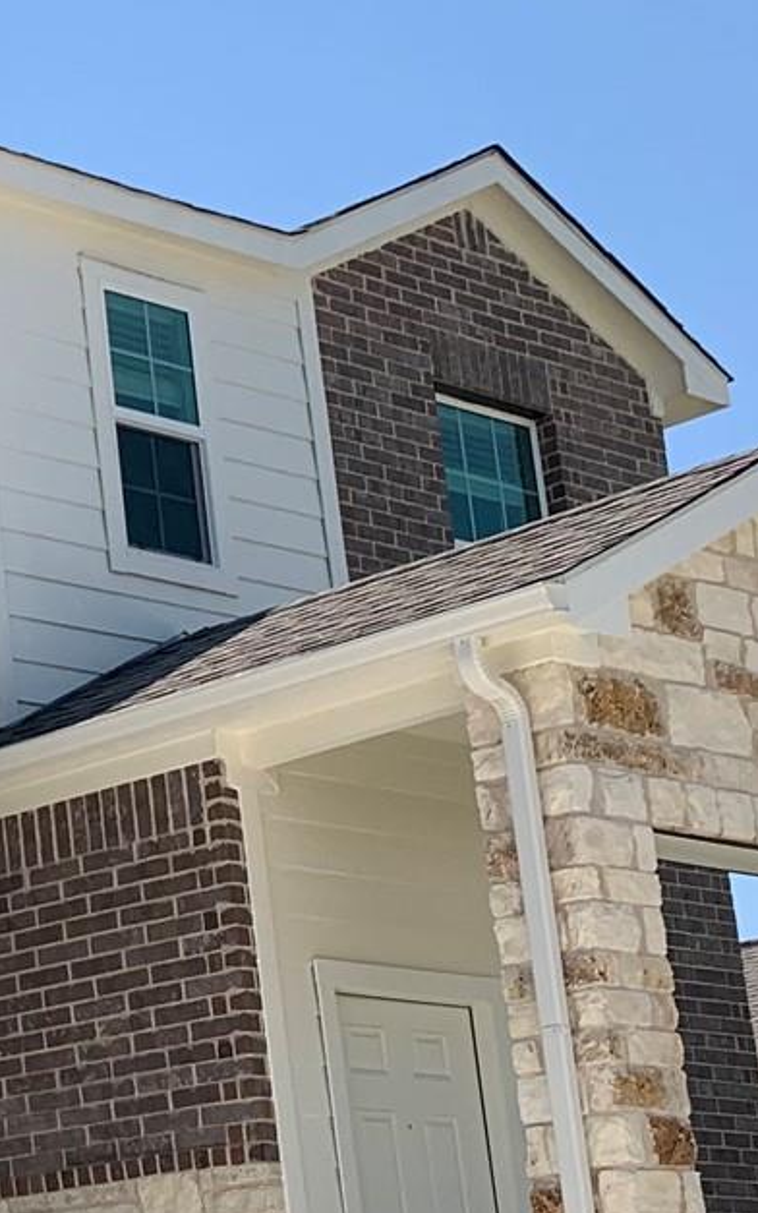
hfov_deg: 12.9
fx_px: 2974
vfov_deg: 22.9
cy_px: 851
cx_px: -686
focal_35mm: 90
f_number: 1.8
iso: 25
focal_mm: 4.25
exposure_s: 1/3086
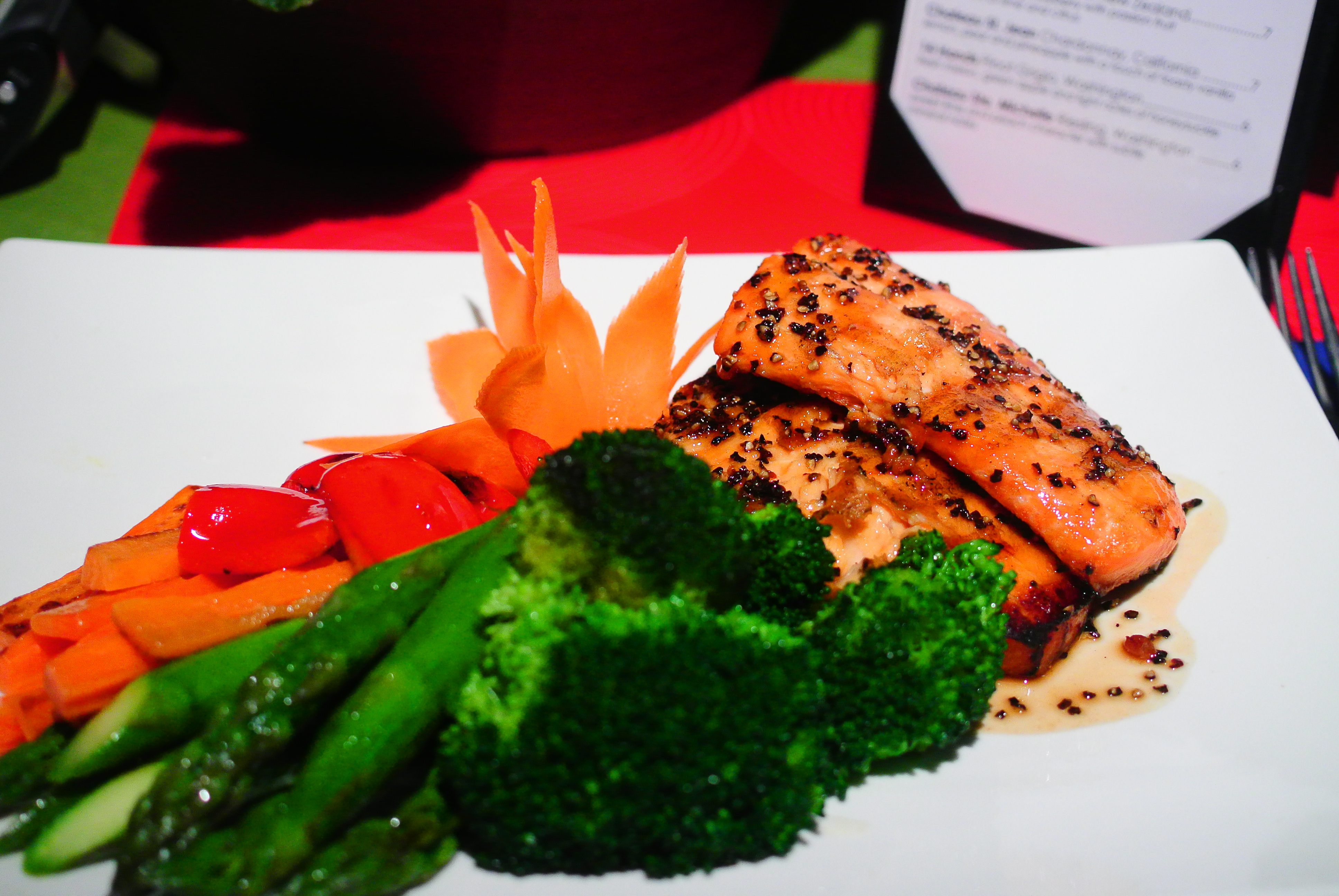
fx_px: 1825
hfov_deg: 40.3
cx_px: 670
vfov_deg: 27.6
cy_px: 448
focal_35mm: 49
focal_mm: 18.5
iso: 800
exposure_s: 1/500
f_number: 2.5
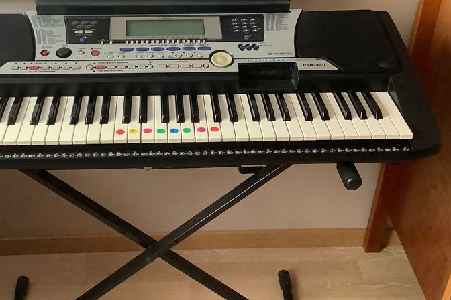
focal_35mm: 48
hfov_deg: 40.9
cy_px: 115
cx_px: 176
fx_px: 601
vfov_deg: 28.0
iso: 400
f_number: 2.4
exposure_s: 1/40
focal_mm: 3.3
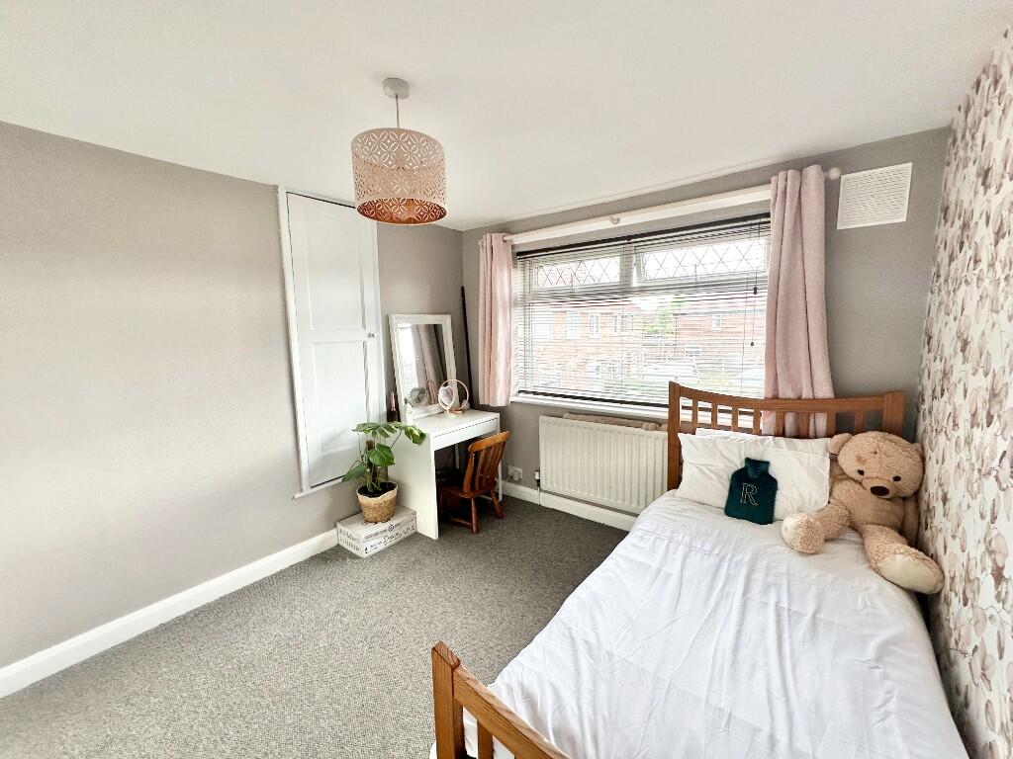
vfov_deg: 85.7
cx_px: 506
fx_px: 410
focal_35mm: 14
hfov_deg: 102.1
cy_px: 380
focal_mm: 2.22
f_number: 2.2
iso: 80
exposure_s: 1/99
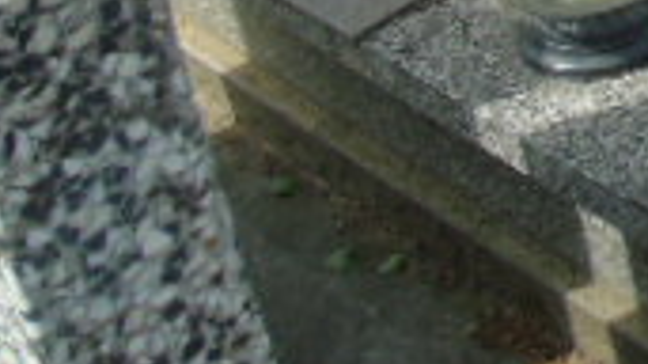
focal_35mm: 102
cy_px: -500
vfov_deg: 10.3
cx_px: 1179
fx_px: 1752
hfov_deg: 17.1
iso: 80
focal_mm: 4.4
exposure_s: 1/500
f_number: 3.4
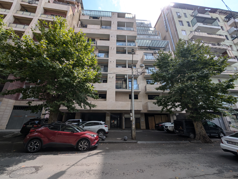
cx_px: 119
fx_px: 83
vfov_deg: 94.6
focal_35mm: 12
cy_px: 90
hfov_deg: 110.5
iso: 90
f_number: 1.95
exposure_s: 1/2538
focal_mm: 2.23
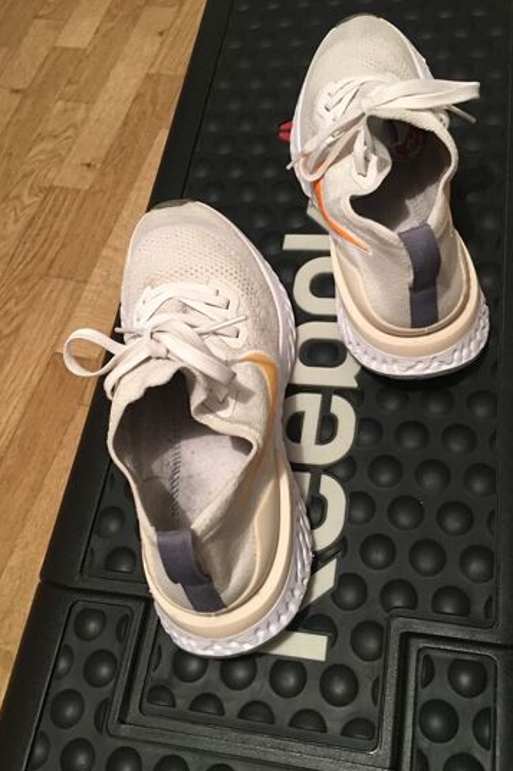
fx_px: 770
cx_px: 285
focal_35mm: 36
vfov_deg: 53.0
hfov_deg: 36.8
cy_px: 344
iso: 100
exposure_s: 1/8
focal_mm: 4.15
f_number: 2.2
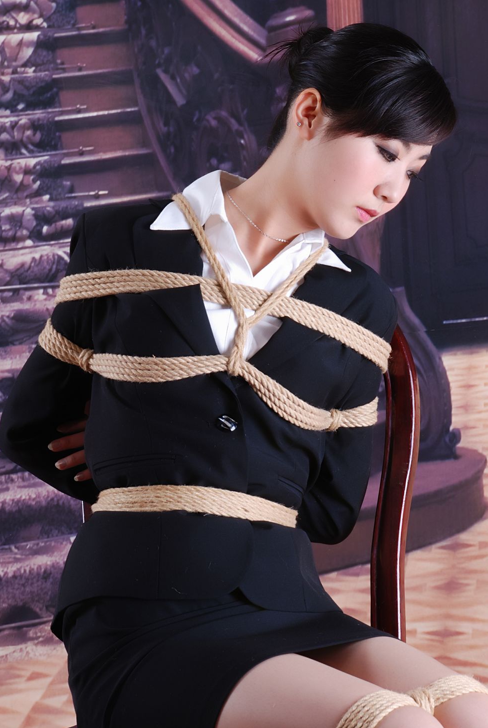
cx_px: 266
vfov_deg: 17.8
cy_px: 374
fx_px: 2332
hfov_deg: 11.9
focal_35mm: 115
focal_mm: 70
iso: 100
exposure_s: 1/8
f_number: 13
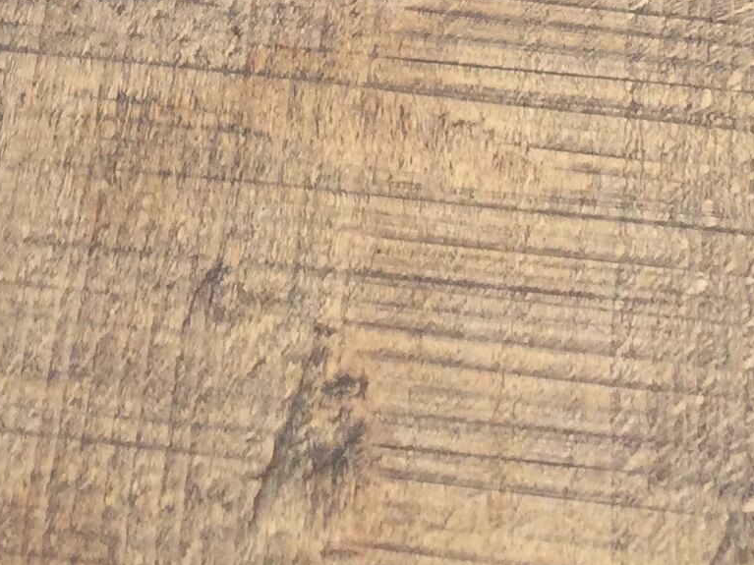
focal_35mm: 132
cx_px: 412
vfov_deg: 10.3
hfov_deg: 14.9
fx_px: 2875
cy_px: -603
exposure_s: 1/433
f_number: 2.4
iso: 25
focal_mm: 3.3
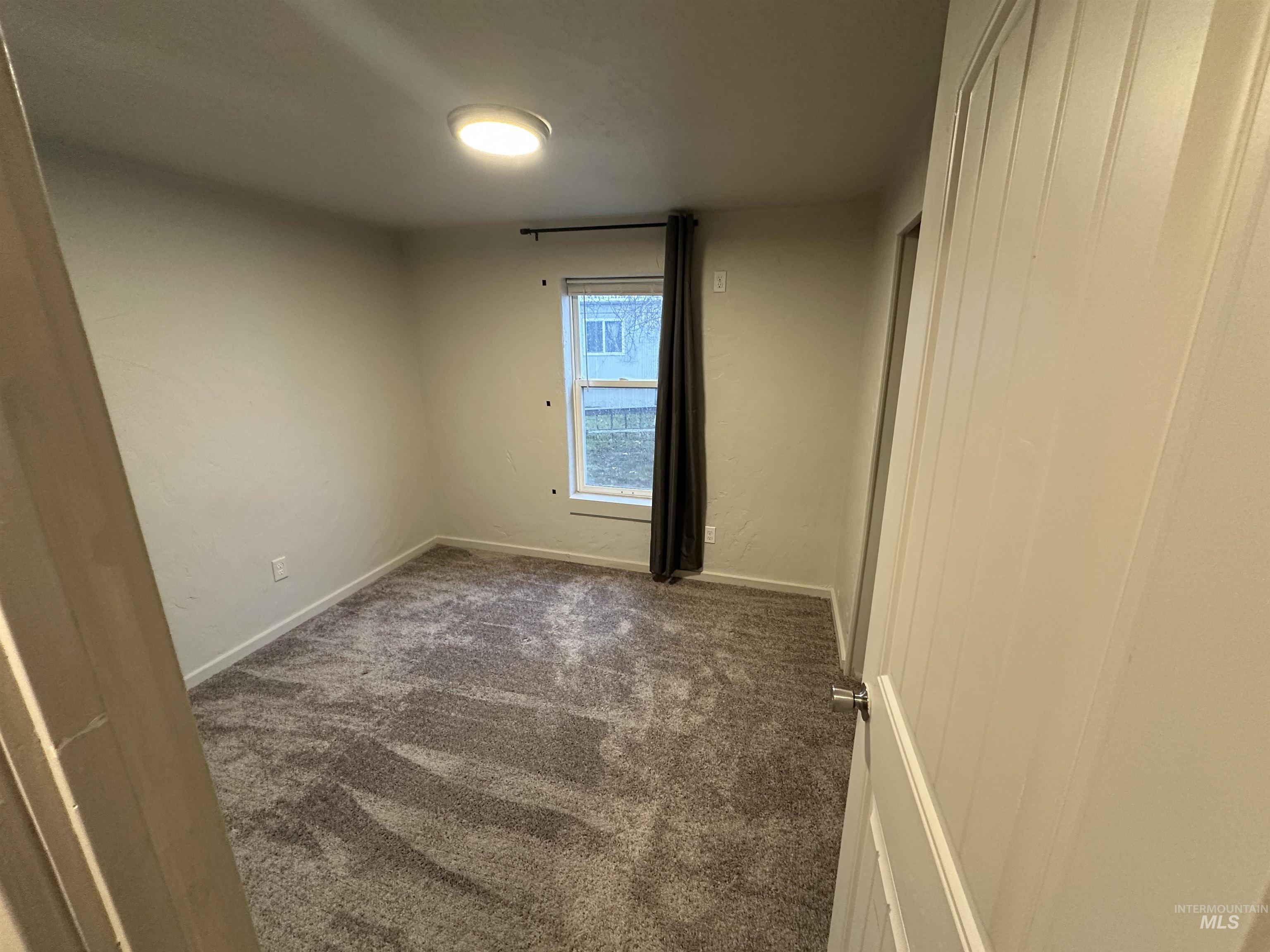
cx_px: 635
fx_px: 514
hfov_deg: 102.1
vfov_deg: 85.7
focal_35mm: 14
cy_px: 476
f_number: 2.2
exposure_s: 1/60
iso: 320
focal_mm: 2.22
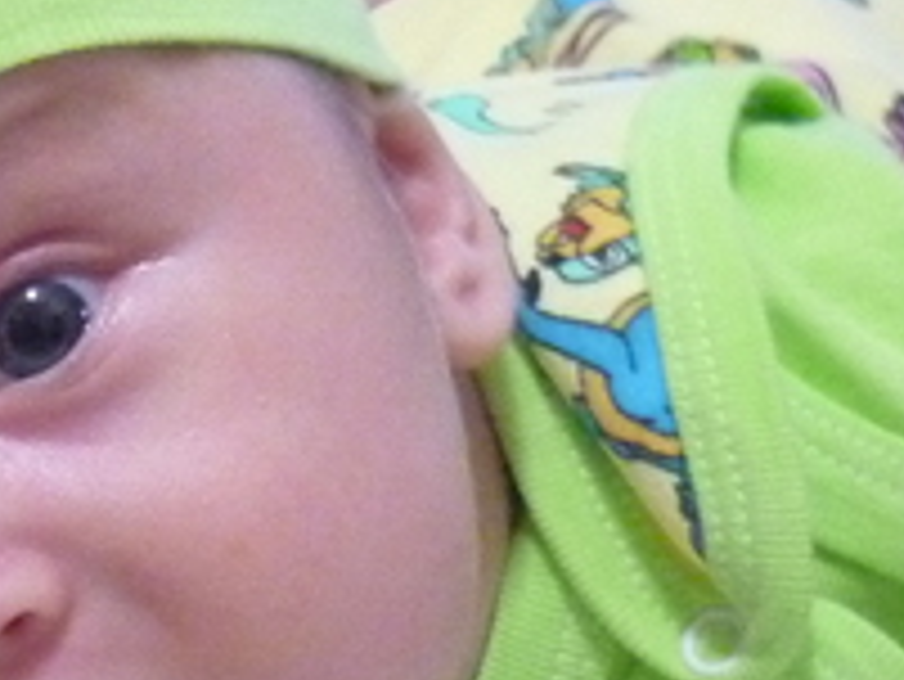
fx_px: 3737
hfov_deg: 13.6
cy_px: 351
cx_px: -22
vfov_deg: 10.4
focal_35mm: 143
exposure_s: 1/20
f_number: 2.9
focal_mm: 5.9
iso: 800
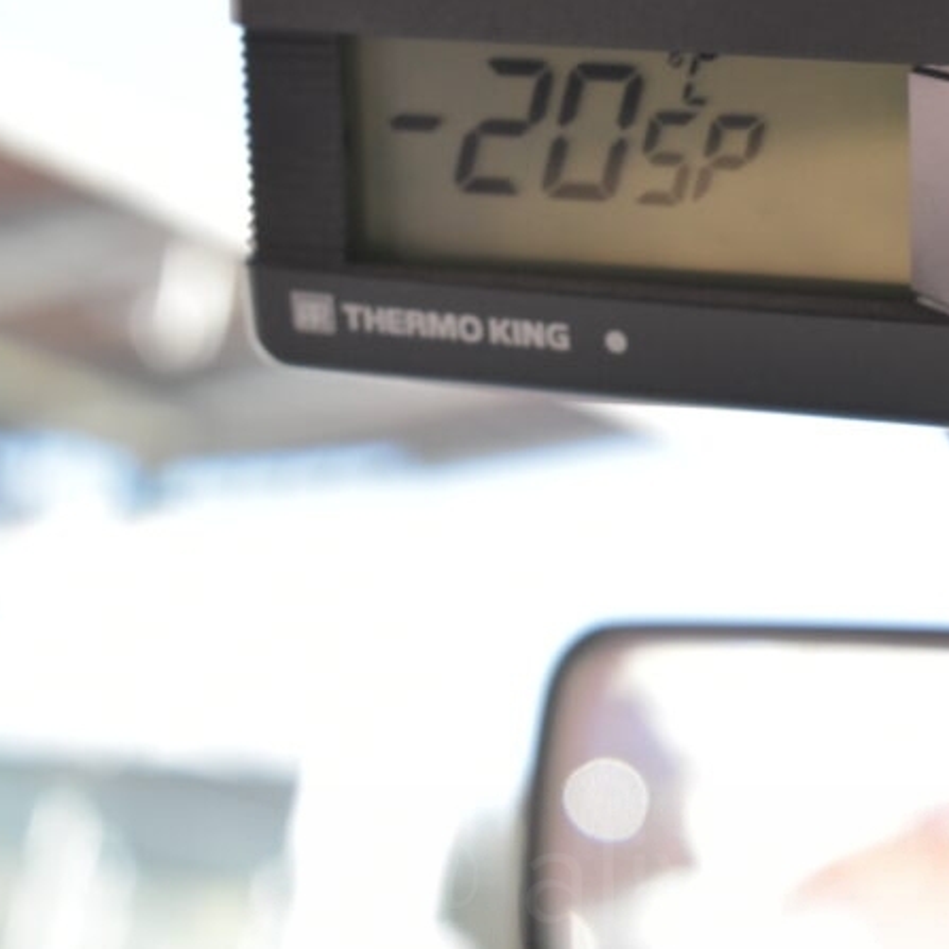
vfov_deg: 15.6
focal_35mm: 111
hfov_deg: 15.4
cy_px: 261
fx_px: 3443
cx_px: 951
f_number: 4.8
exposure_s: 1/800
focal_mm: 38
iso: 1600
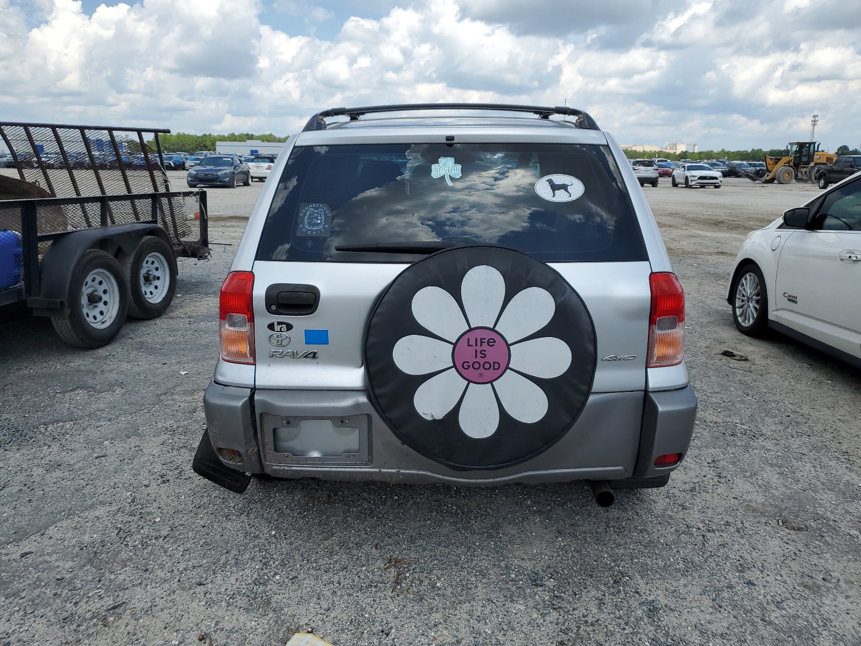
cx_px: 430
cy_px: 323
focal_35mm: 26
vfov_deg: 53.1
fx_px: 647
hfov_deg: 67.3
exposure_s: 1/3333
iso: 50
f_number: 1.5
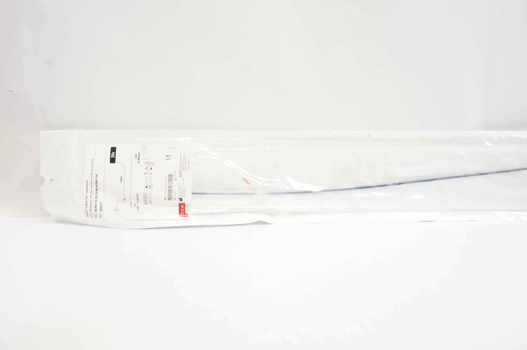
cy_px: 175
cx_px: 264
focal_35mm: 27
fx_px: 395
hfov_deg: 67.4
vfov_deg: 47.8
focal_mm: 18
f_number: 10
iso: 800
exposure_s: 1/40
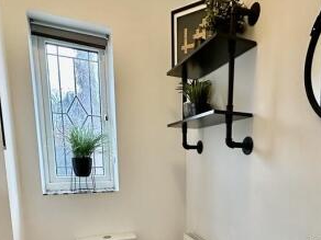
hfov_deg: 62.4
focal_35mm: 28
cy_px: 202
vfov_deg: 46.3
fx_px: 260
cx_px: 205
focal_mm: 2.22
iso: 250
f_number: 2.2
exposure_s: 1/100
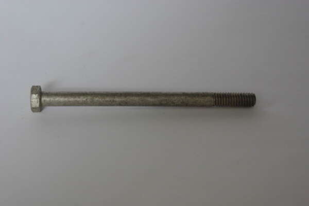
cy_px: 103
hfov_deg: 22.6
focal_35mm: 90
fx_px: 772
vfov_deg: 15.2
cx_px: 154
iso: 800
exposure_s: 1/60
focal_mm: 60
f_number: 6.7
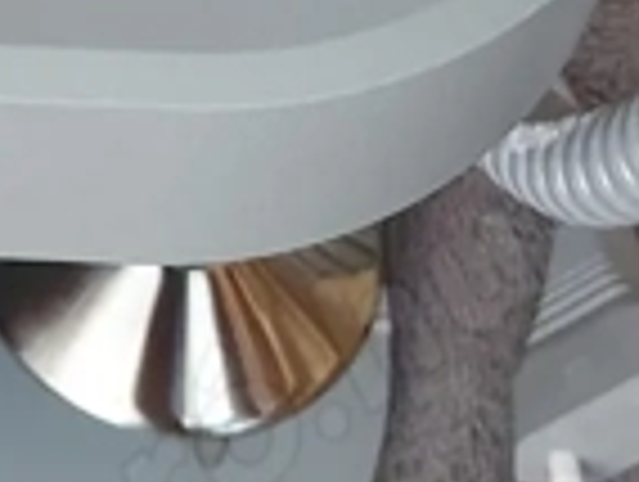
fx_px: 3254
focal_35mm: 176
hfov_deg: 10.7
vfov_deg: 8.1
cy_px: -496
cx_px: -364
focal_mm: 5.23
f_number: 1.8
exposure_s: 1/50
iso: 200
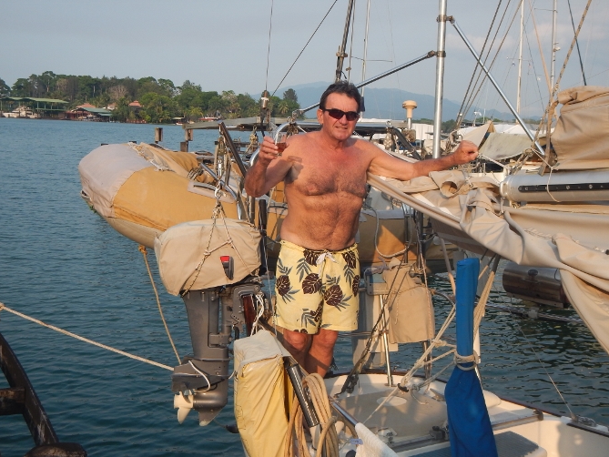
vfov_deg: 32.2
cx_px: 317
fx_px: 792
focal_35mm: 45
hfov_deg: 42.1
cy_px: 228
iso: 125
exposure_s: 1/640
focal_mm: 7.7
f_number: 4
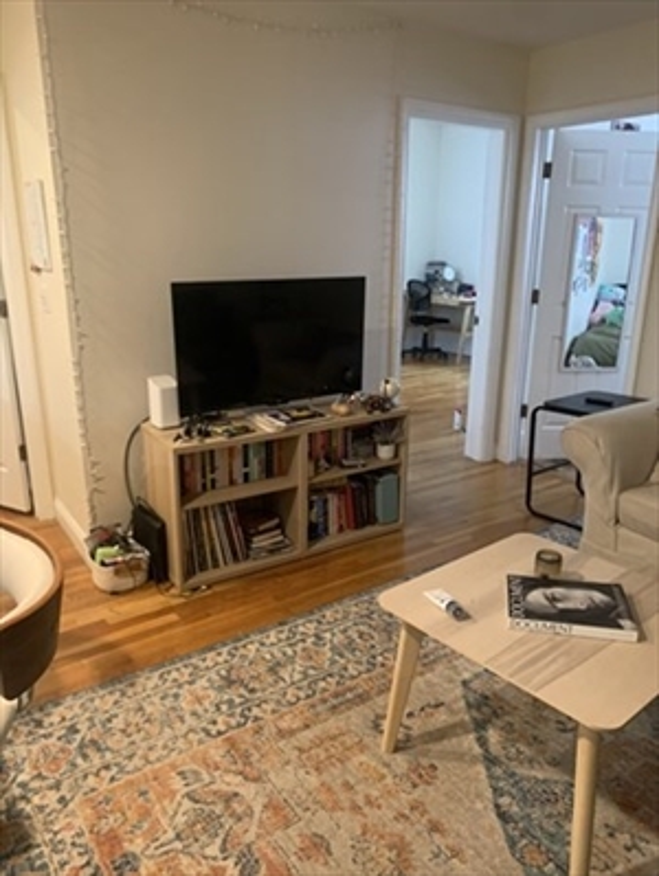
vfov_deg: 67.3
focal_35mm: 26
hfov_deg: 53.1
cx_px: 330
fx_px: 659
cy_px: 438
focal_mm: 4.25
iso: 320
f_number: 1.8
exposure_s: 1/30
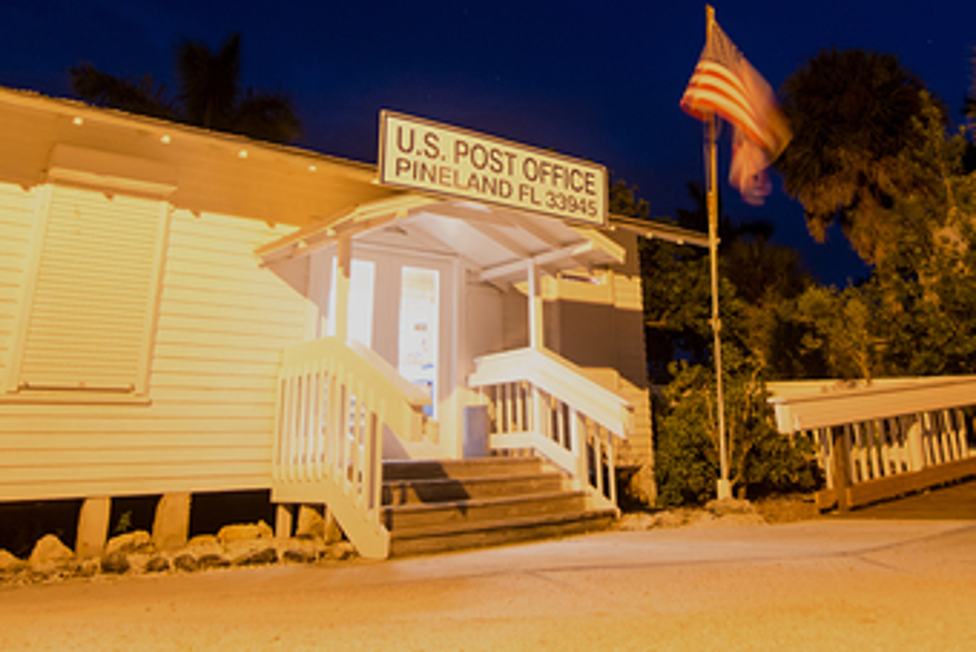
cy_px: 126
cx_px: 580
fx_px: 814
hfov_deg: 61.4
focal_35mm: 30
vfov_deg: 41.7
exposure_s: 1.1
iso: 1600
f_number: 4
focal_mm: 17
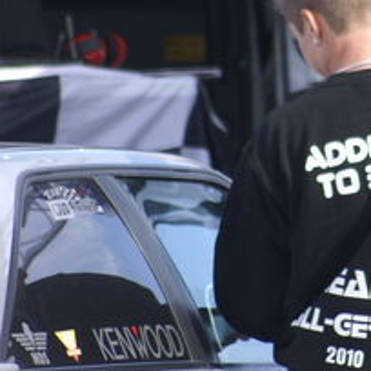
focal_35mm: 1200
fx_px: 14551
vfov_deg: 1.5
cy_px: 105
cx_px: 362
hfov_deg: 1.5
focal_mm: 300
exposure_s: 1/500
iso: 200
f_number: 5.6
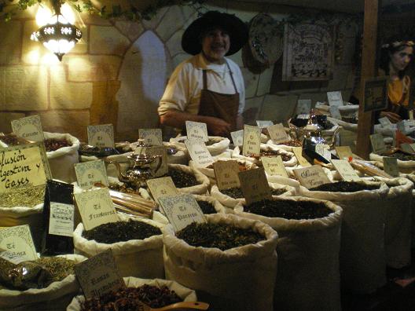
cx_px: 208
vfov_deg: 37.7
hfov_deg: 49.0
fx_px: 456
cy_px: 156
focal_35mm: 38
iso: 800
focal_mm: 6.3
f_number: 3.1
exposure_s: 1/30
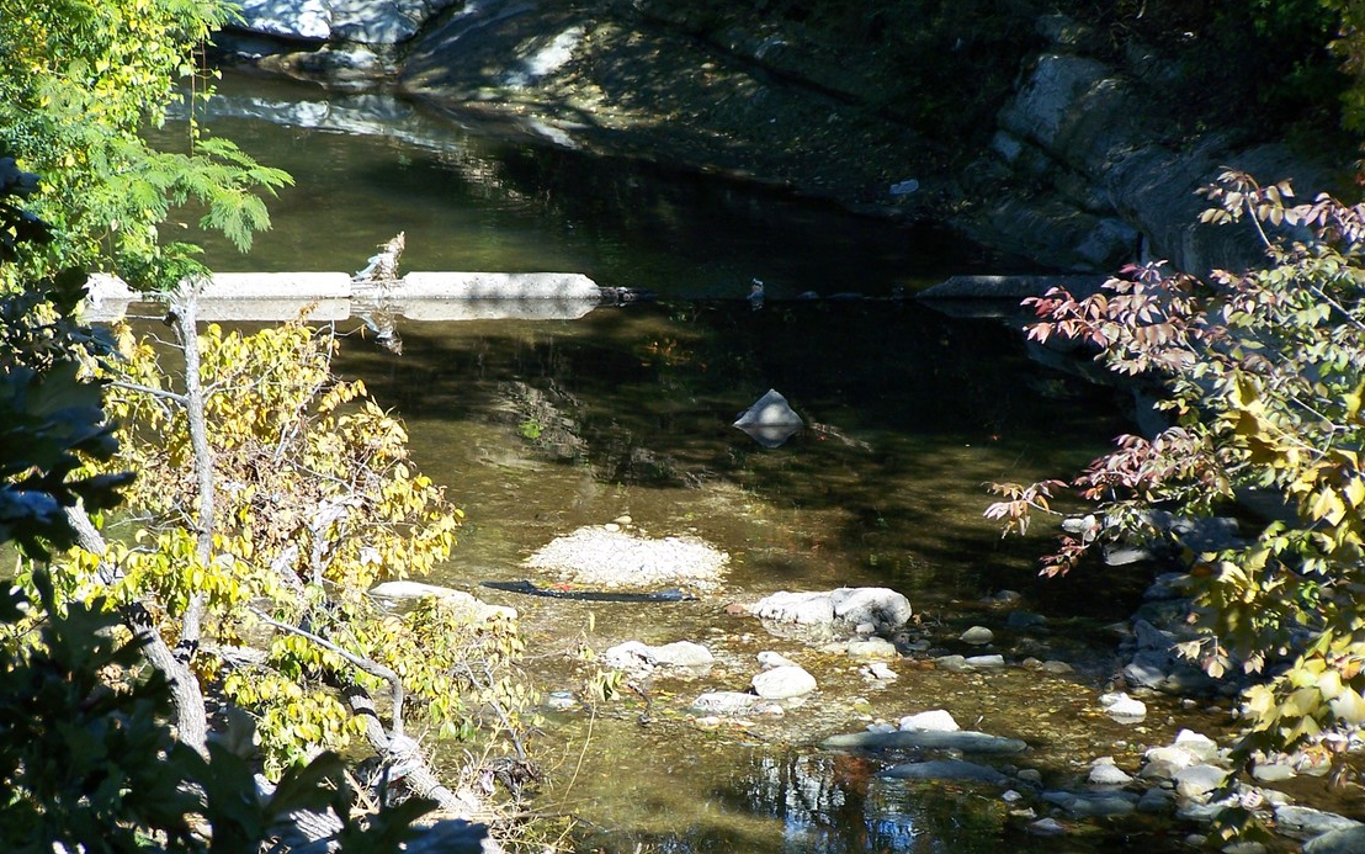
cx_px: 697
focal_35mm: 207
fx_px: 7702
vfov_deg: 6.3
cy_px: 519
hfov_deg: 10.1
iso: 80
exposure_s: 1/400
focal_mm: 28
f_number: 3.2
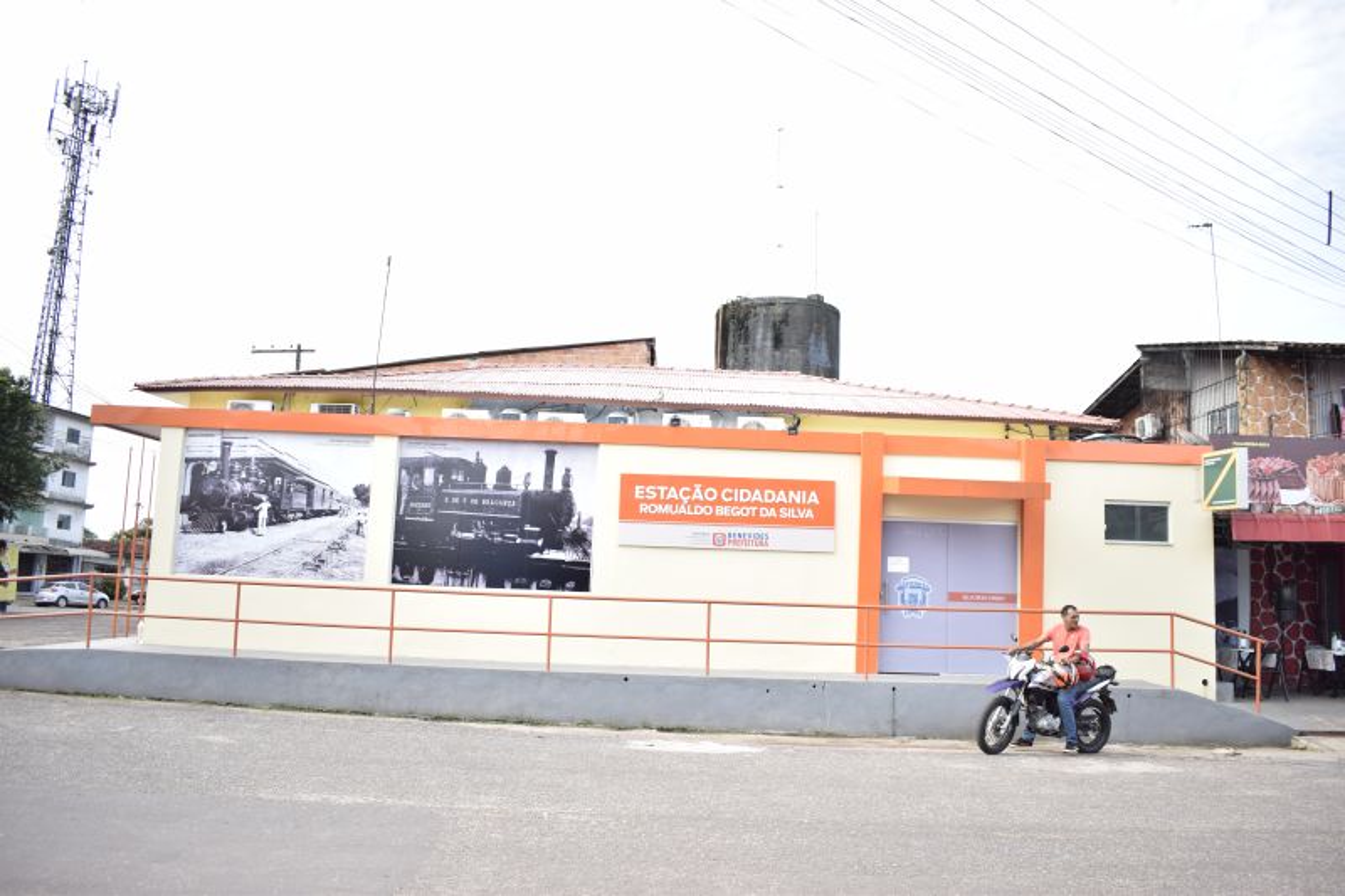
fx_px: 1008
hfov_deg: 67.4
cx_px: 672
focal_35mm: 27
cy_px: 448
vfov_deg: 47.9
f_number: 3.5
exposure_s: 1/200
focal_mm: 18
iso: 100
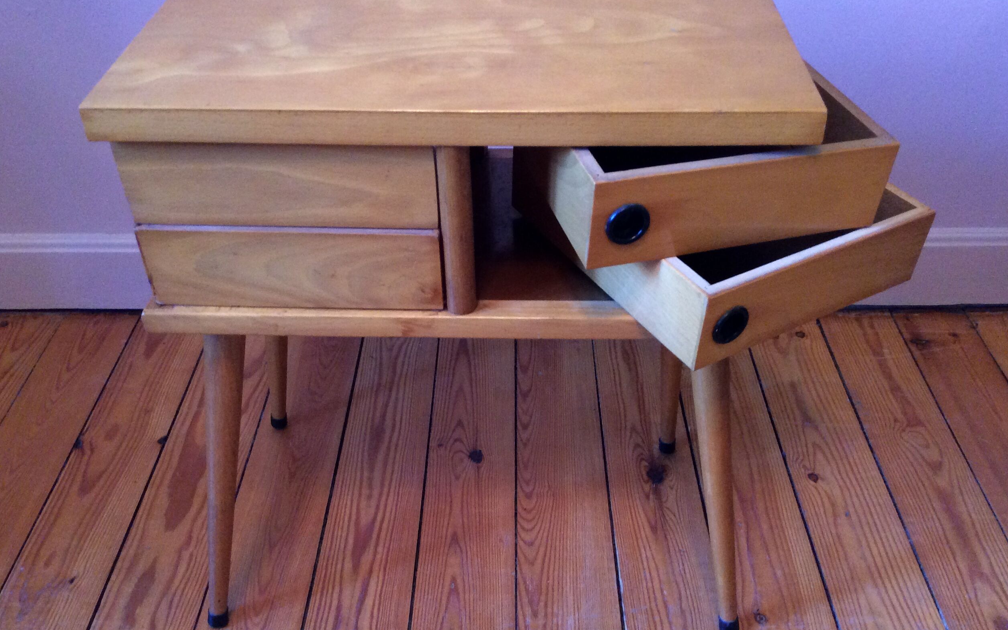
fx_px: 962
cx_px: 508
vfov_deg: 36.2
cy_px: 374
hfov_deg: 55.3
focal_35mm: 35
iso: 200
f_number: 2.4
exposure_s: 1/25
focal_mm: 3.3
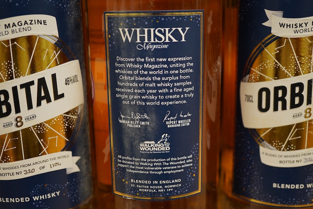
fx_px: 391
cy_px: 104
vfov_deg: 29.9
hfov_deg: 43.6
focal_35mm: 45
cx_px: 156
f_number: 4.5
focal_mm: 30
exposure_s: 1/125
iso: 800
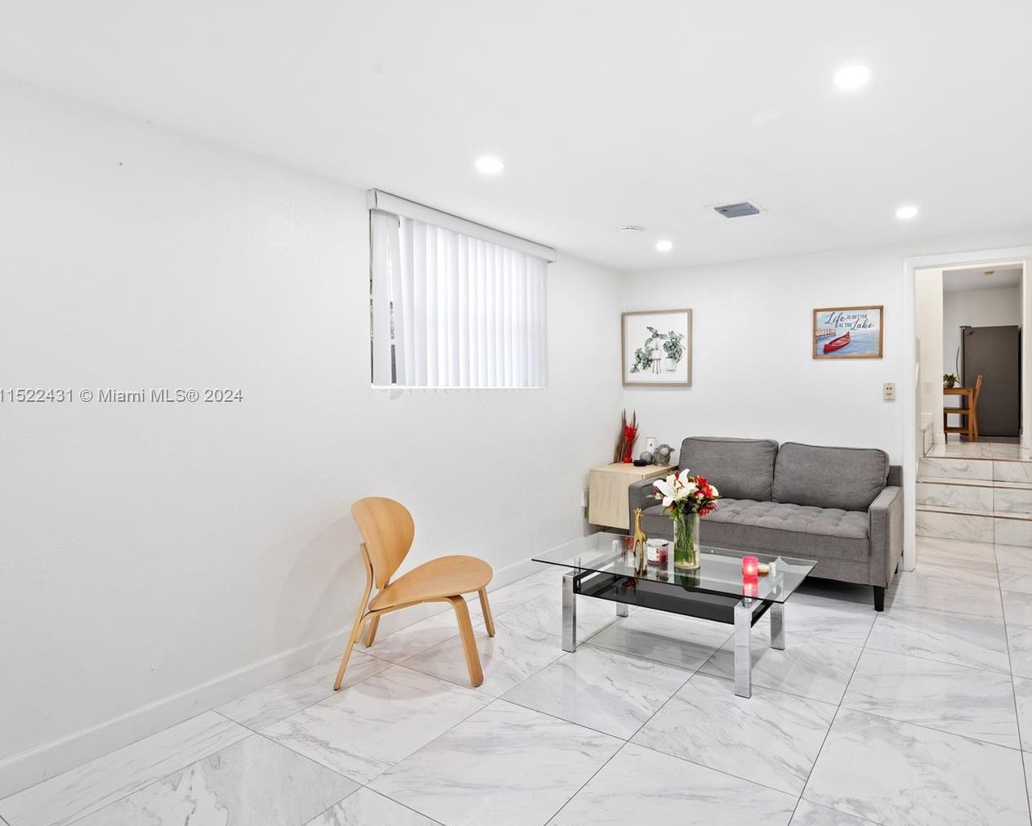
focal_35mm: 19
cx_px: 634
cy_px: 397
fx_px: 580
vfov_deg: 70.8
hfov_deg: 82.0
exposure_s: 1/4
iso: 200
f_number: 8
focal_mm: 16
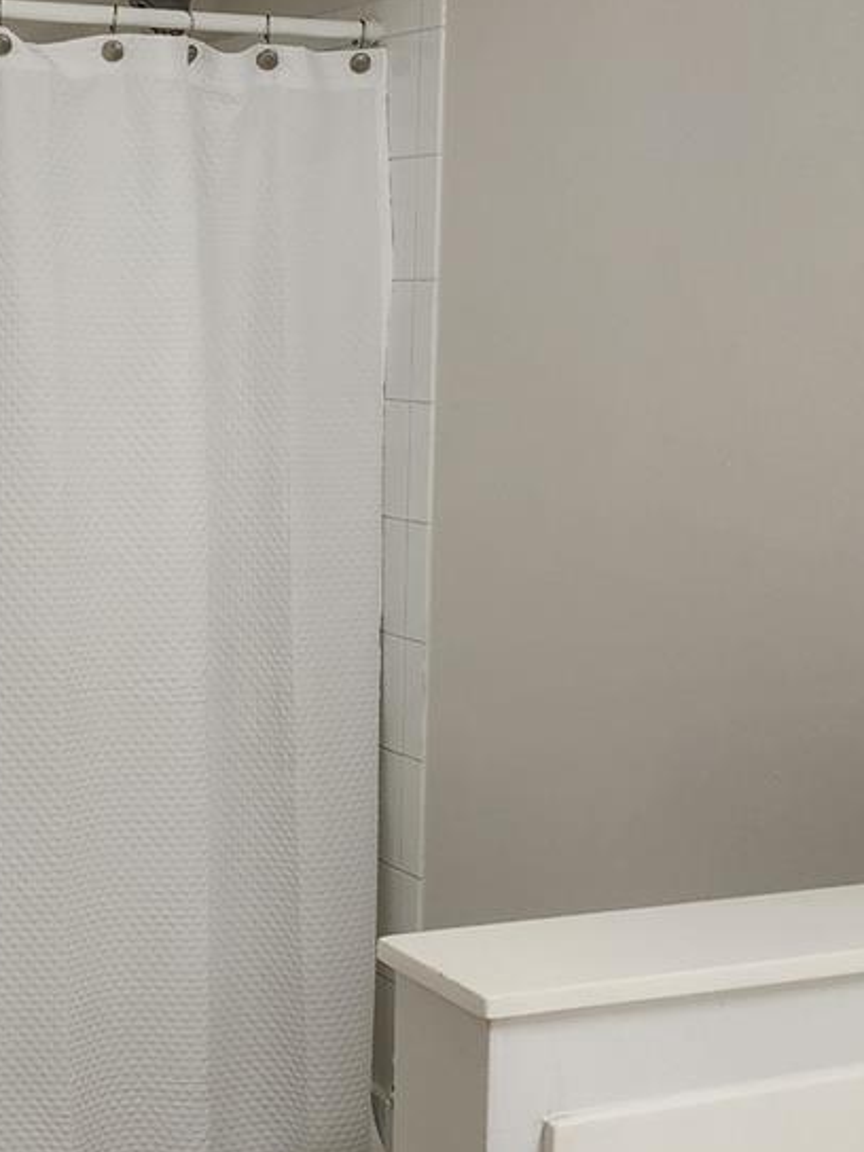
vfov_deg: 29.8
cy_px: 568
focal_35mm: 65
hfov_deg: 22.4
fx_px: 2163
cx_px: 239
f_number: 1.8
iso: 100
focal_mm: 6.4
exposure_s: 1/180
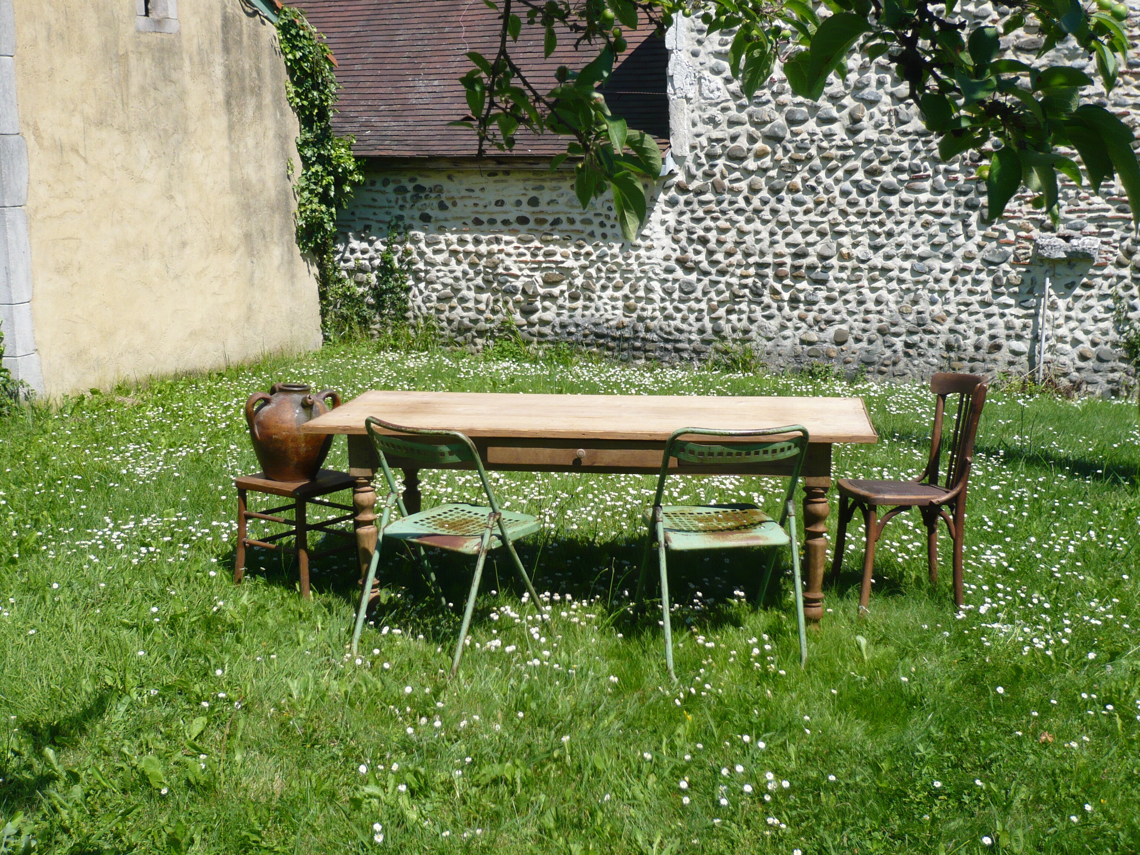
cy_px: 428
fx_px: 1416
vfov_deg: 33.6
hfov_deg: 43.9
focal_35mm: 43
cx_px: 570
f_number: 3.4
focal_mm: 7
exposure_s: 1/1000
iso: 100
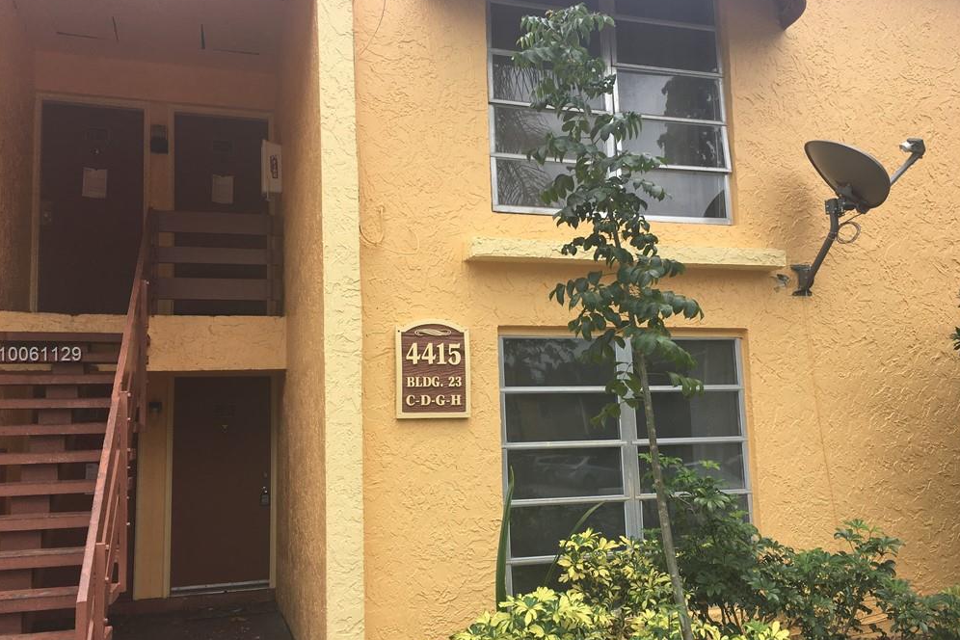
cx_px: 475
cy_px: 356
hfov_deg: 60.3
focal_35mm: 31
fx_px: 827
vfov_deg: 42.3
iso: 25
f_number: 2.2
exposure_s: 1/712
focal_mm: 4.15
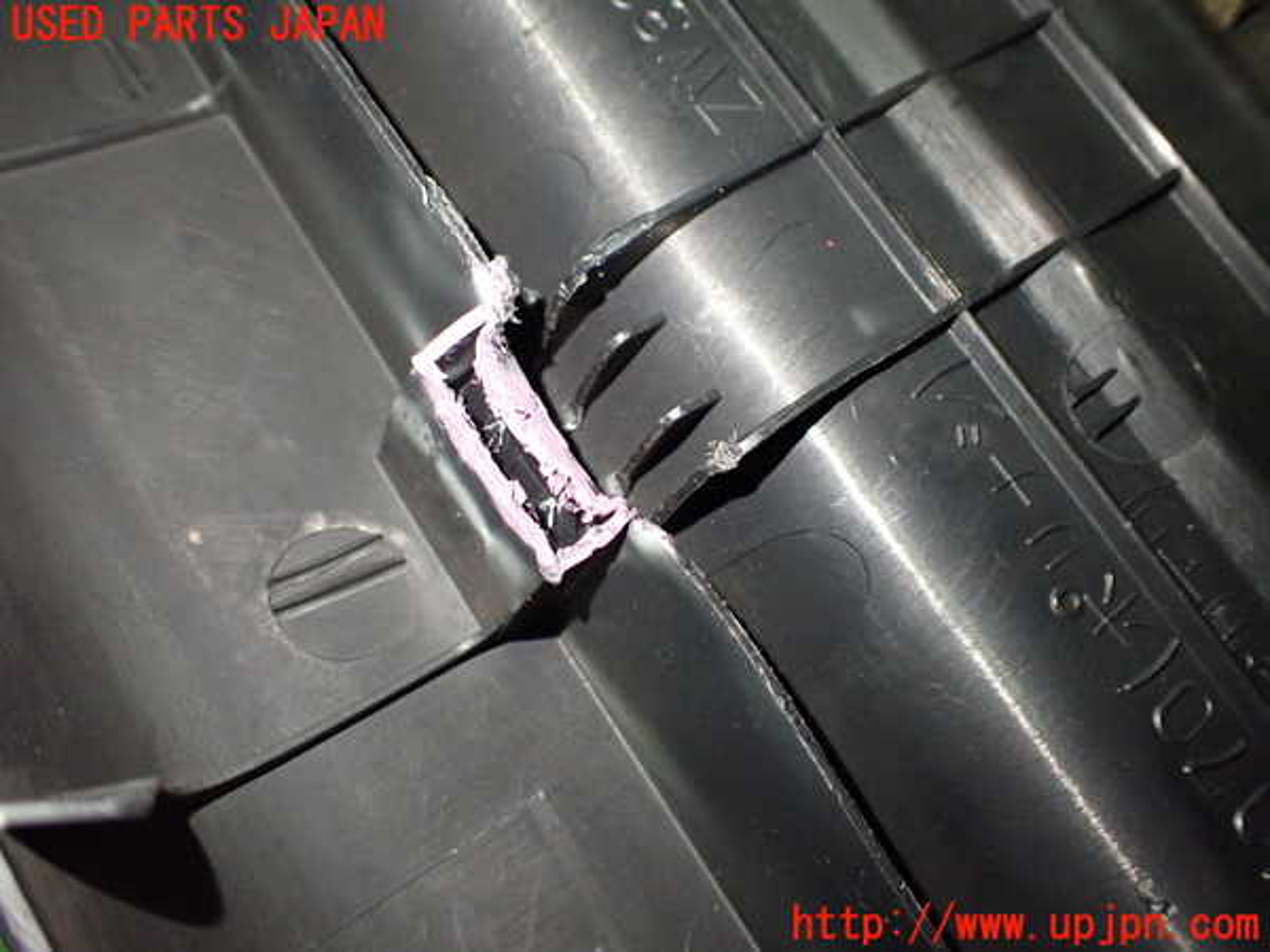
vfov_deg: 46.8
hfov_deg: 60.0
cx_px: 635
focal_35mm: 30
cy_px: 476
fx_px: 1101
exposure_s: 1/80
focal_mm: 5.4
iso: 800
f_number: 2.3
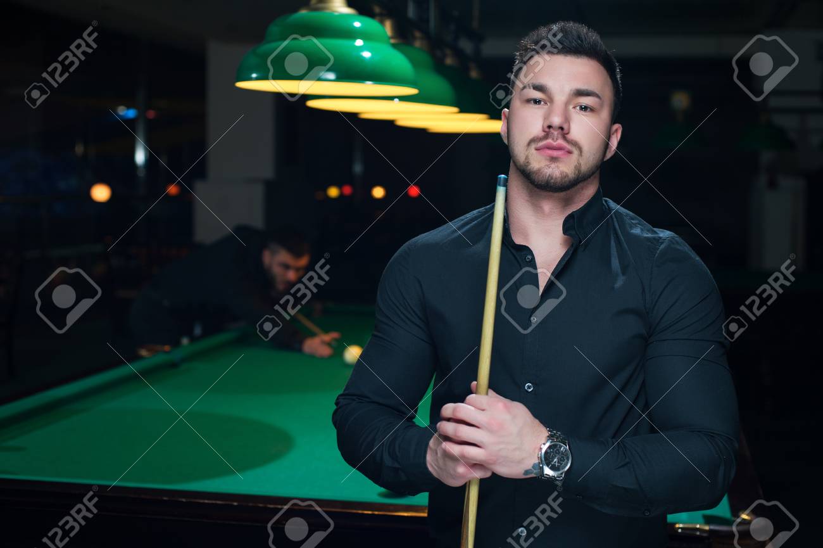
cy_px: 274
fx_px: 1142
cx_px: 412
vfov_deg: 27.0
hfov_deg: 39.6
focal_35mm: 50
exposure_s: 1/100
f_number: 4
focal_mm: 50
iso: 200
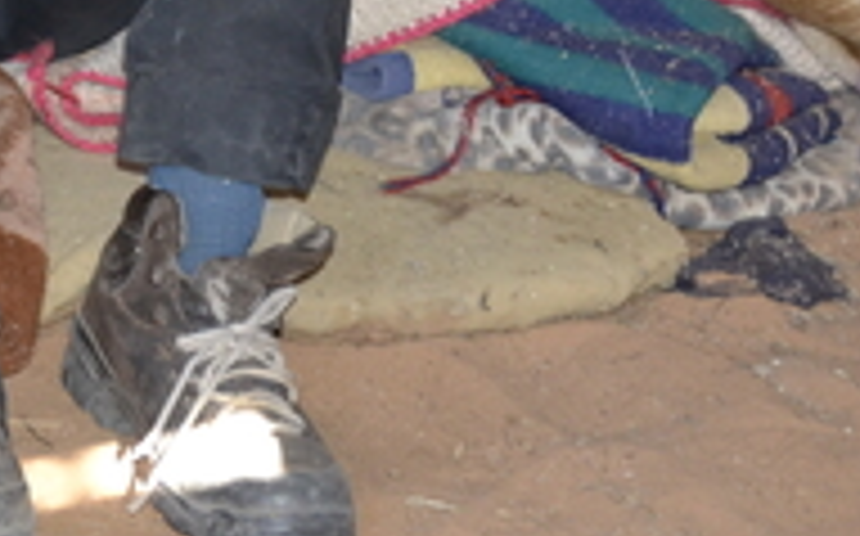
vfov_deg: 10.0
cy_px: -200
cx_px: -180
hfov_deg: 15.7
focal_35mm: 128
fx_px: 2997
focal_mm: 20
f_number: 3.8
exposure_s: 1/60
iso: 800
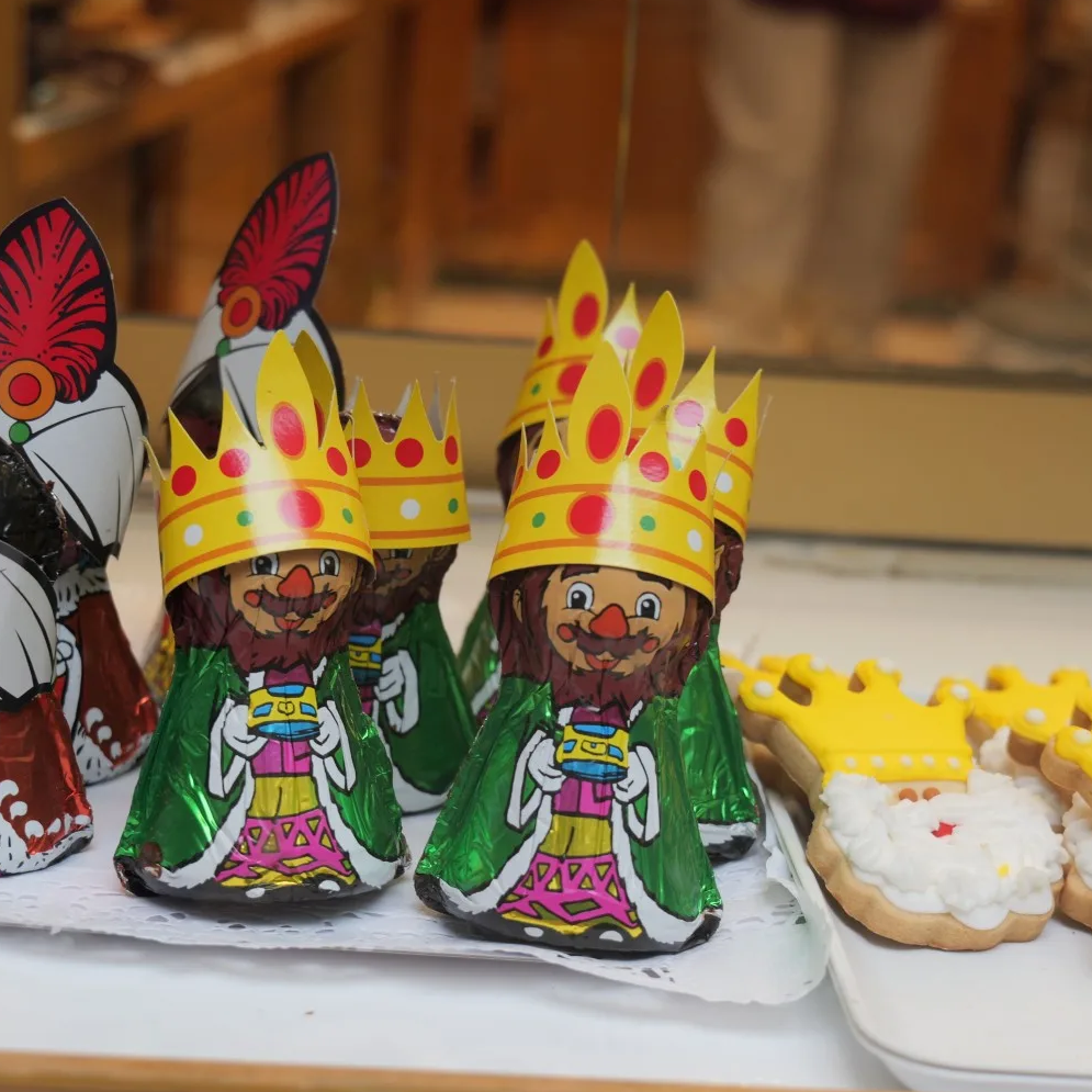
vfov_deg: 26.5
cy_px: 585
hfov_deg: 26.4
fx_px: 2320
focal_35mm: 65
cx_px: 452
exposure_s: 1/60
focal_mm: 47
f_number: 5.1
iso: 500
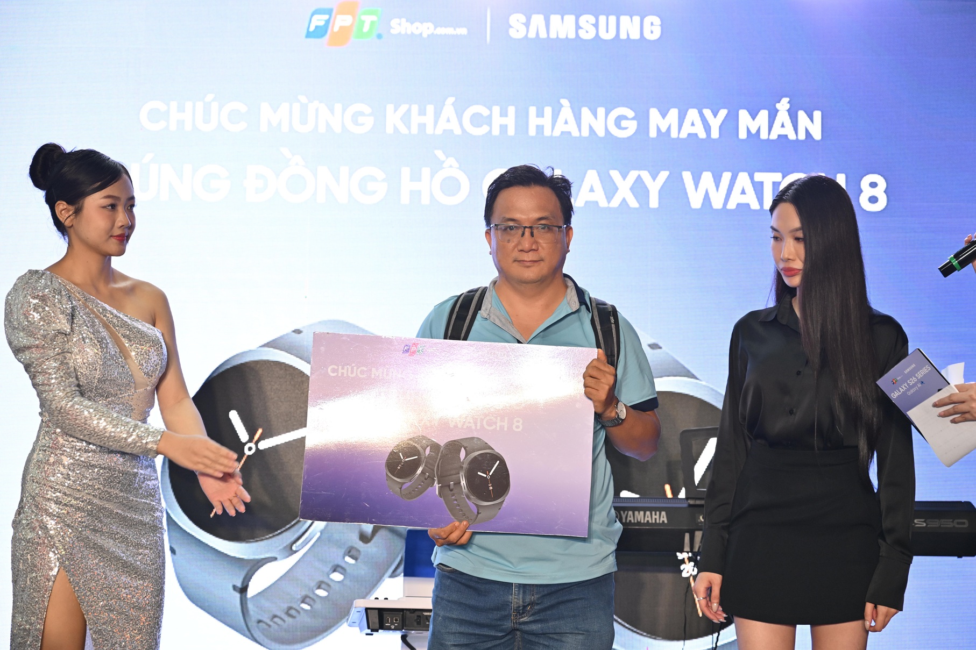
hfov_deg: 28.8
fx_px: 1897
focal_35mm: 70
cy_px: 325
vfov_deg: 19.5
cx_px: 488
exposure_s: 1/200
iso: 640
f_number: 4
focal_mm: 70
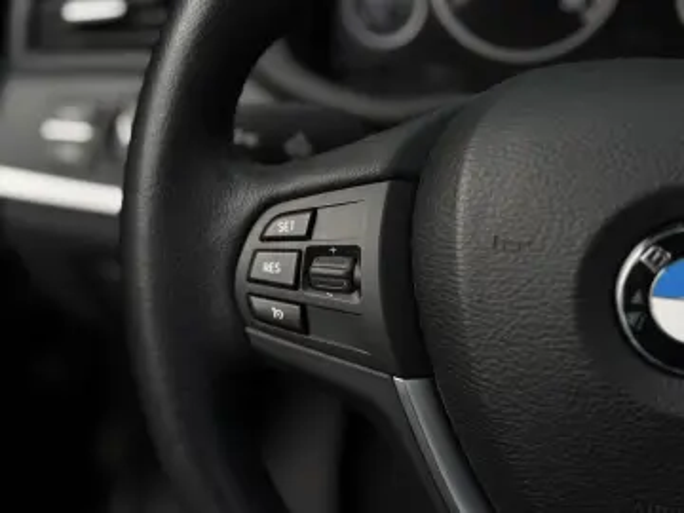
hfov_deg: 39.7
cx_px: 342
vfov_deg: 30.3
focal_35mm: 48
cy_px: 256
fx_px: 948
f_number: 1.78
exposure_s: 1/1642
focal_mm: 6.76
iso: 64
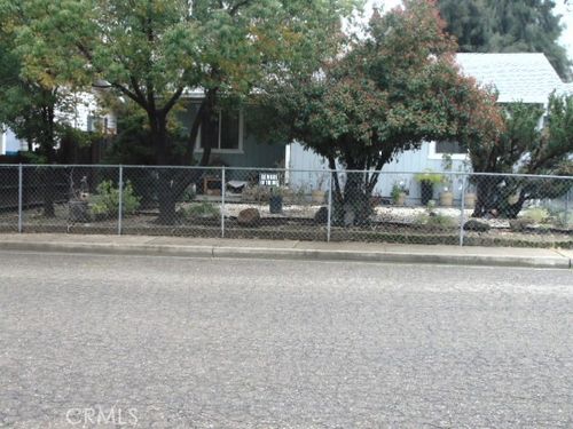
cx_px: 286
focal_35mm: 50
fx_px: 828
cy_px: 214
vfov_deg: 29.1
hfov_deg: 38.2
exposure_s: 1/125
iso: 80
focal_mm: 9
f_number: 3.5
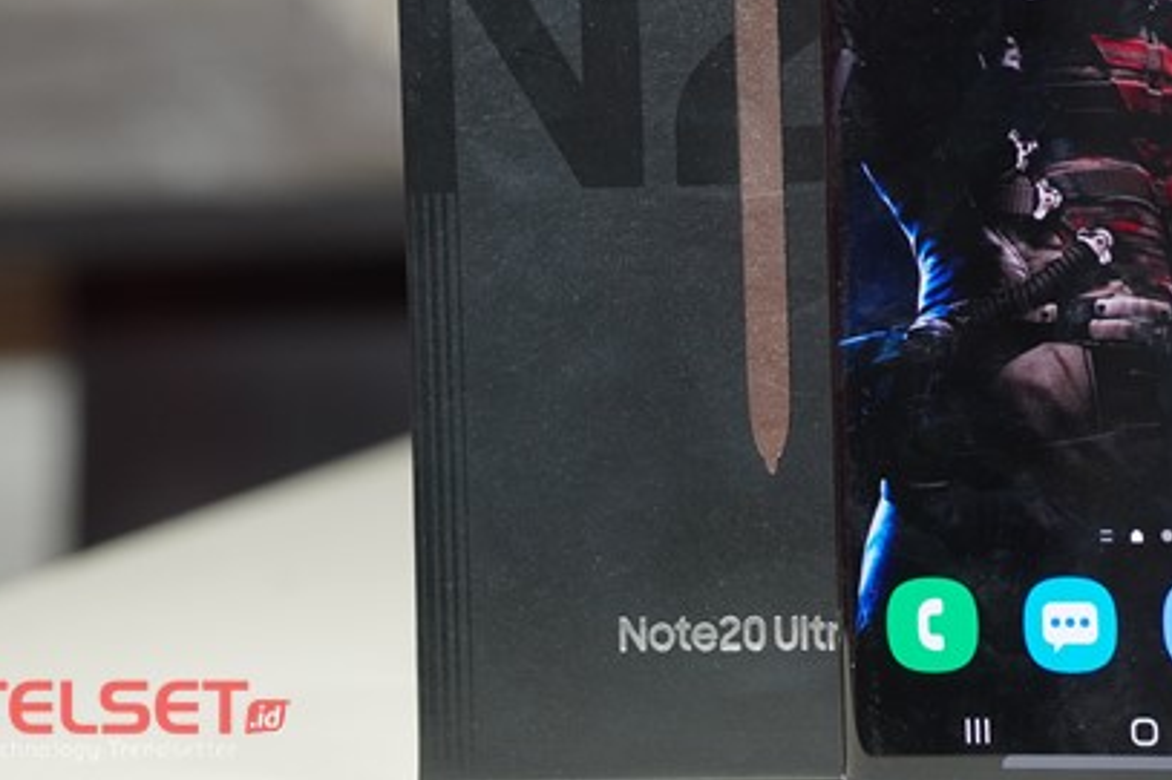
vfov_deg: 8.3
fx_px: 5369
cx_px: 815
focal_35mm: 165
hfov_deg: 12.4
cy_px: 76
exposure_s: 1/50
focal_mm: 56
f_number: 4
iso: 500
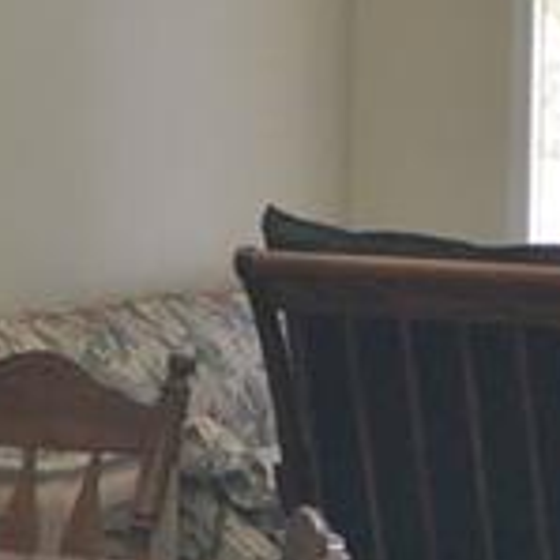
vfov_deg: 9.9
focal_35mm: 175
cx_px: 560
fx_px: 3203
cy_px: -11
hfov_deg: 9.9
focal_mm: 15
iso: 720
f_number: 4.2
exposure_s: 1/125
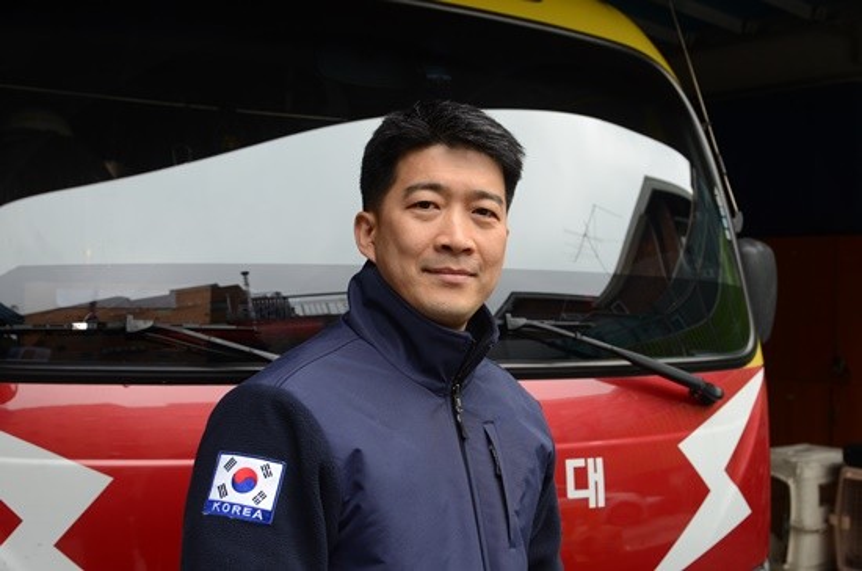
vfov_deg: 32.9
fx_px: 968
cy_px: 286
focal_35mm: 40
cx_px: 431
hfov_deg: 48.0
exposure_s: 1/320
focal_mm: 27
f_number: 5
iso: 320
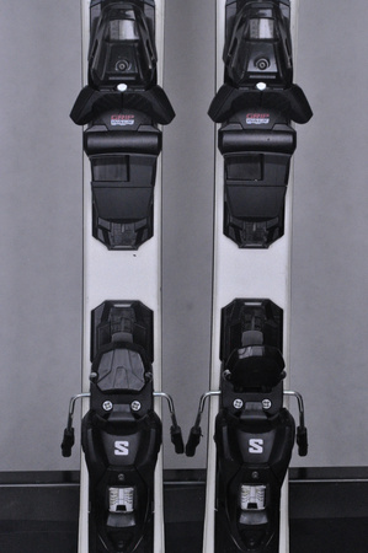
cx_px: 184
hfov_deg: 11.4
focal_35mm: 120
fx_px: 1844
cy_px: 276
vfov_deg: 17.1
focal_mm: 80
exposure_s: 1/125
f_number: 9.5
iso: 3200
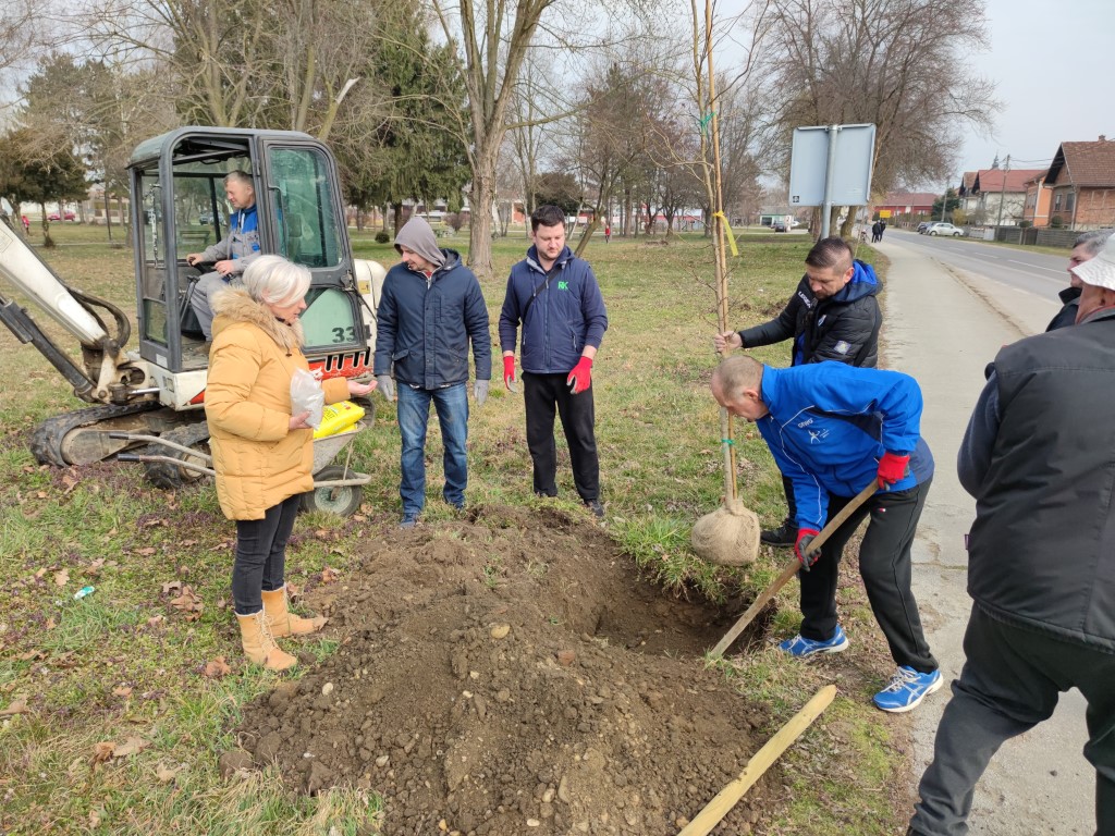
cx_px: 558
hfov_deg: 71.6
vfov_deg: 56.8
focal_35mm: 24
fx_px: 773
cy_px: 418
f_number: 1.69
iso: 50
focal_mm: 6.72
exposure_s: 1/1194
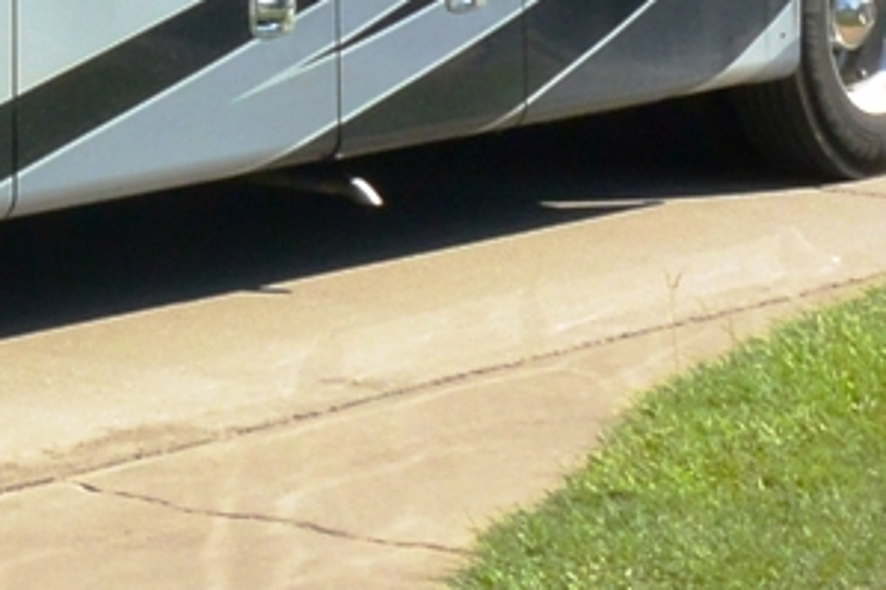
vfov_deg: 8.8
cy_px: -464
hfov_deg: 12.8
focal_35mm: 150
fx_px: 3689
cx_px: -522
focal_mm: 12.2
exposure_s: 1/125
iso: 200
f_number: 16
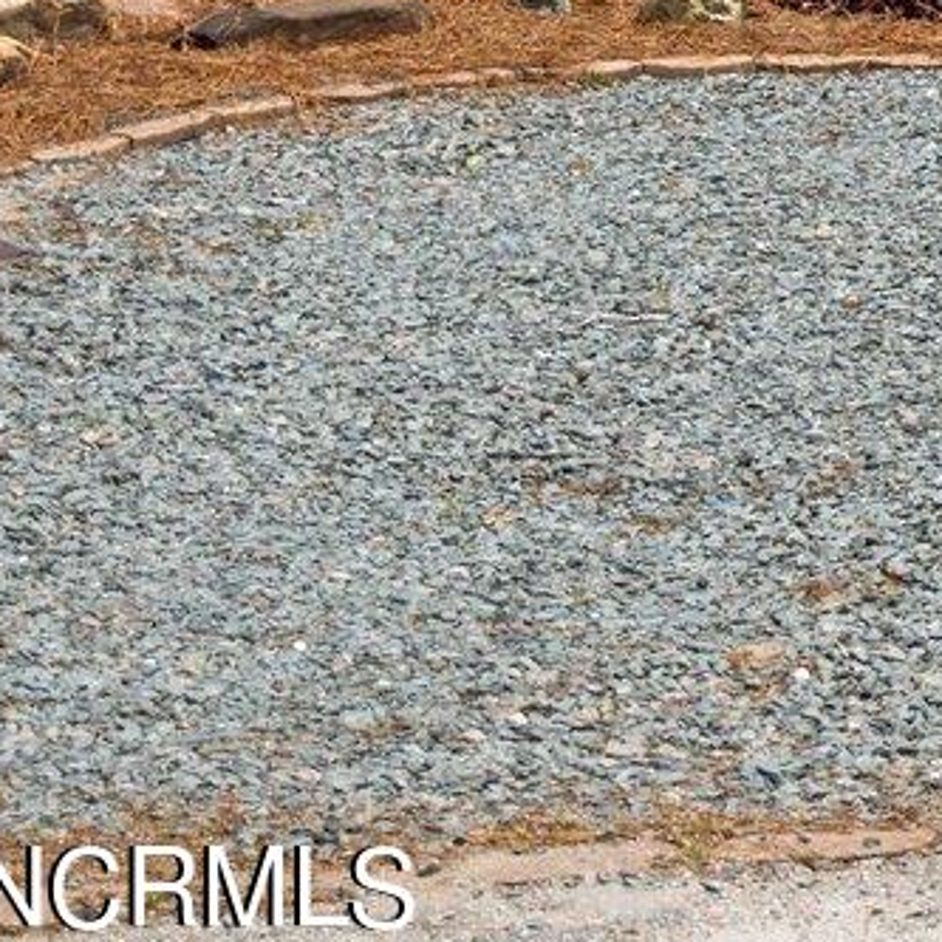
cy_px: -867
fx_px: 4834
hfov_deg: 9.5
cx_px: 2504
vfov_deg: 10.3
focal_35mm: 157
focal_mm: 30
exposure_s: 1/3200
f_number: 4
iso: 250
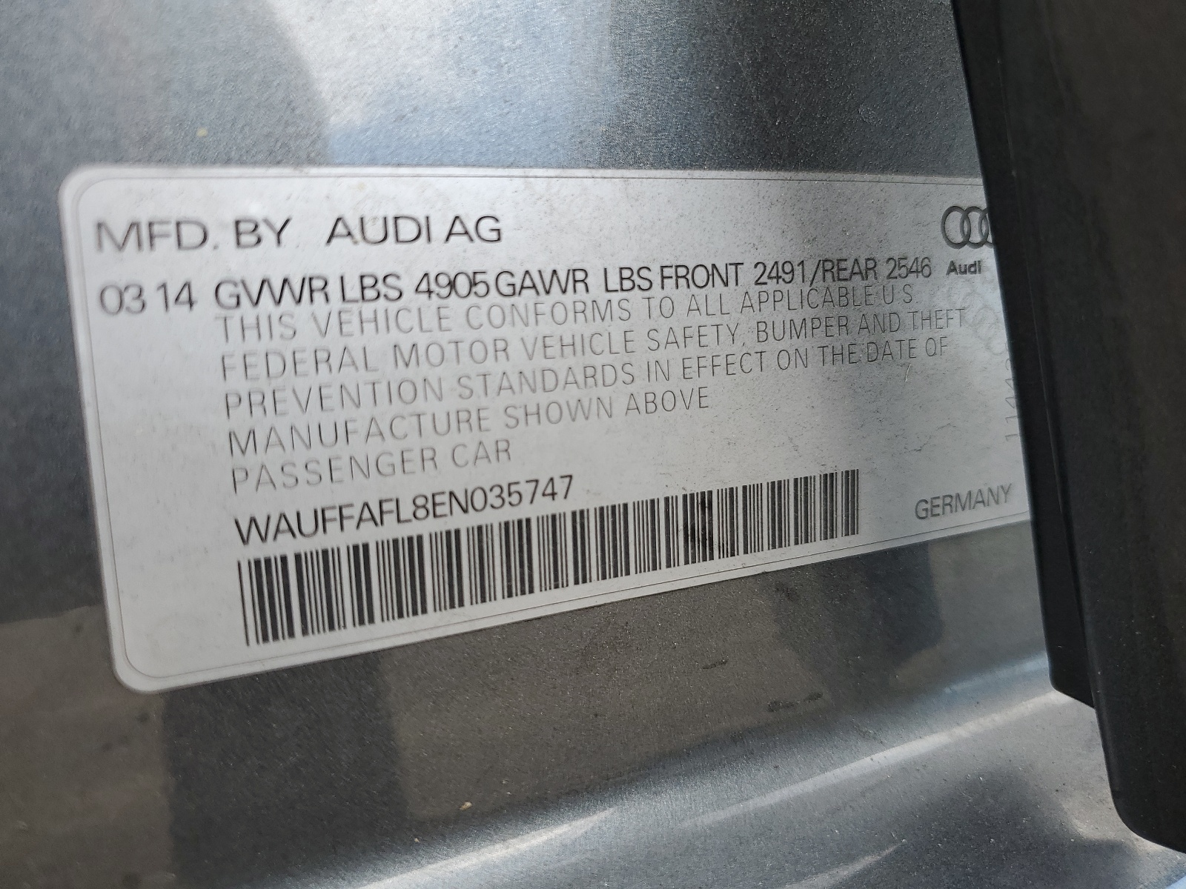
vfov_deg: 53.1
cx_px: 593
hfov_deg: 67.3
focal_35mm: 26
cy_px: 444
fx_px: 891
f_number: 1.5
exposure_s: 1/476
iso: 50
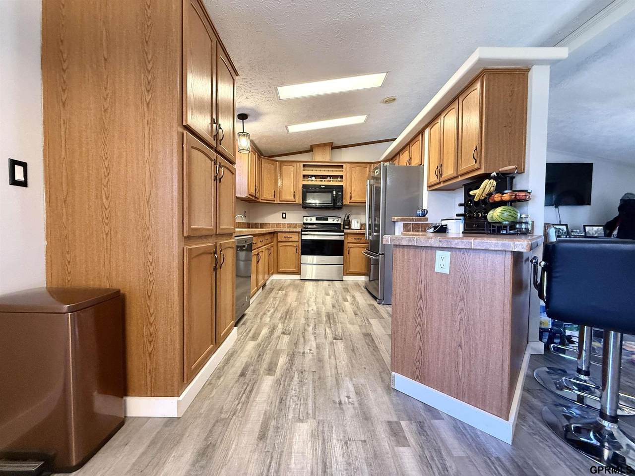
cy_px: 238
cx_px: 318
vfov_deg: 85.7
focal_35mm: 14
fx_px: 257
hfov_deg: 102.1
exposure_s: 1/60
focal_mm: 2.22
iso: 400
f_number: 2.2
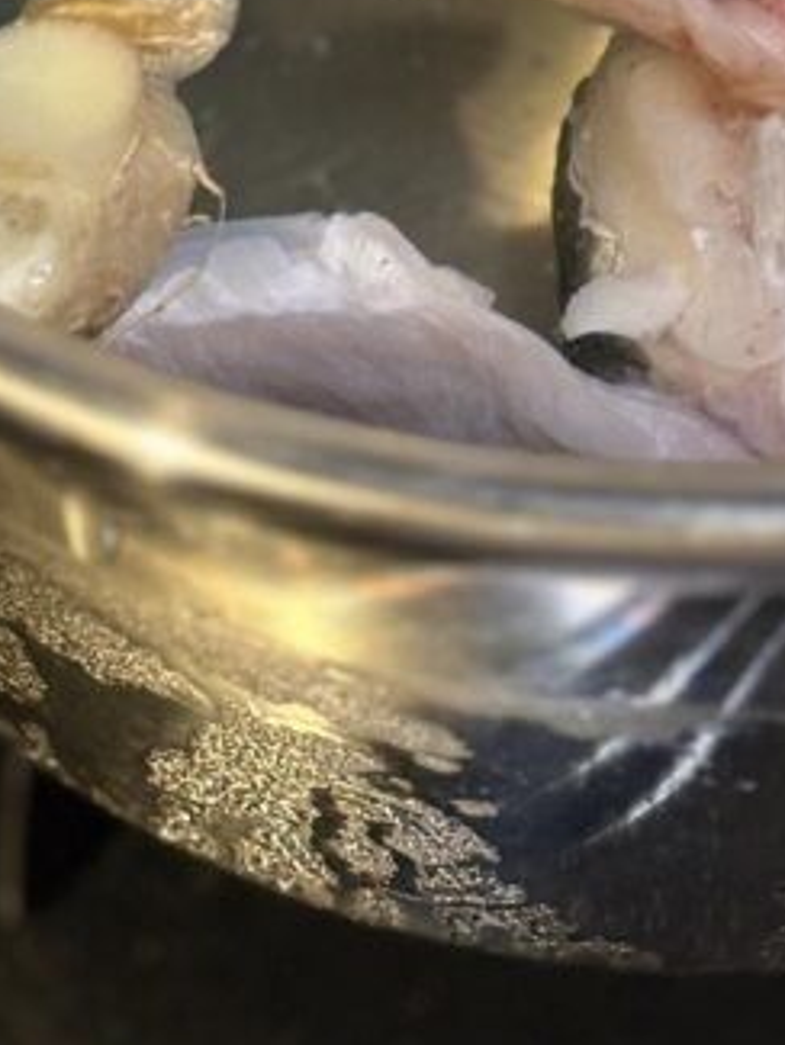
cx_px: 708
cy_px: -463
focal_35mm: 164
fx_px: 4956
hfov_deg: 9.0
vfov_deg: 11.6
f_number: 1.6
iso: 125
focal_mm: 5.96
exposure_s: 1/33
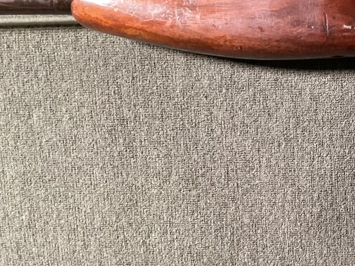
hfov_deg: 26.1
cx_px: 386
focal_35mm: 69
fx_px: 708
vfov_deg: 21.3
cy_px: 105
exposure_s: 1/30
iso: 500
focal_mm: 3.3
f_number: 2.4
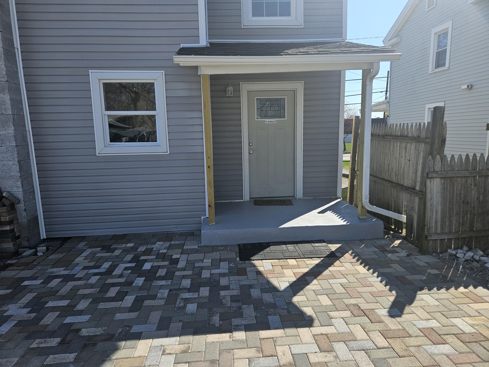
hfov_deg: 73.9
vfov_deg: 58.9
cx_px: 244
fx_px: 325
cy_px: 184
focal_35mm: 23
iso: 25
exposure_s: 1/1189
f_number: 1.8
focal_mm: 5.4
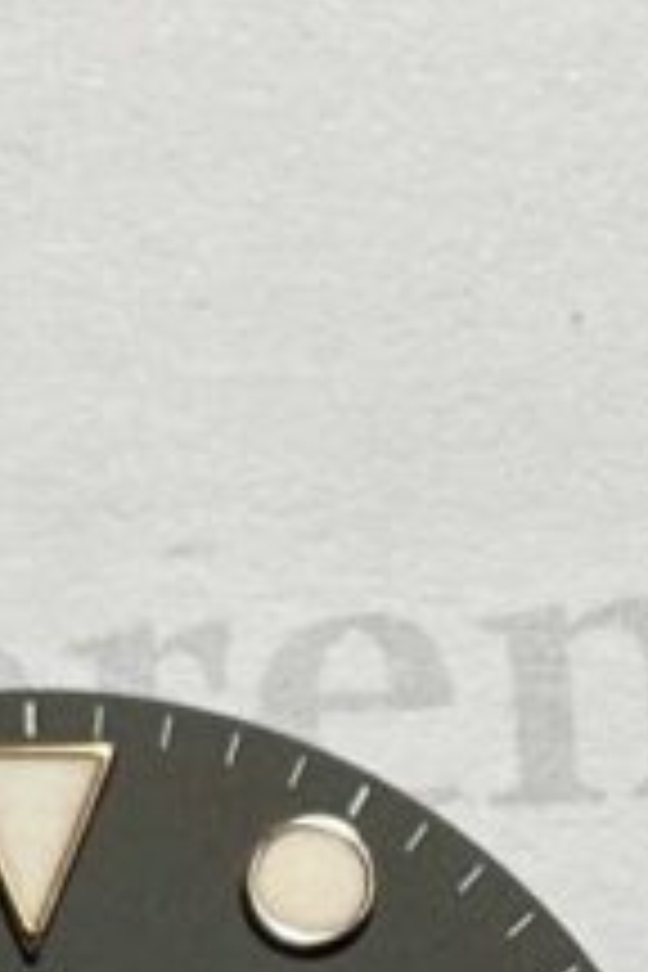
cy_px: 1426
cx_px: 50
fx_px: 2700
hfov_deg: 13.5
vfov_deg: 18.3
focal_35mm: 100
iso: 40
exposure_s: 1/170
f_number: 1.5
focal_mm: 5.7
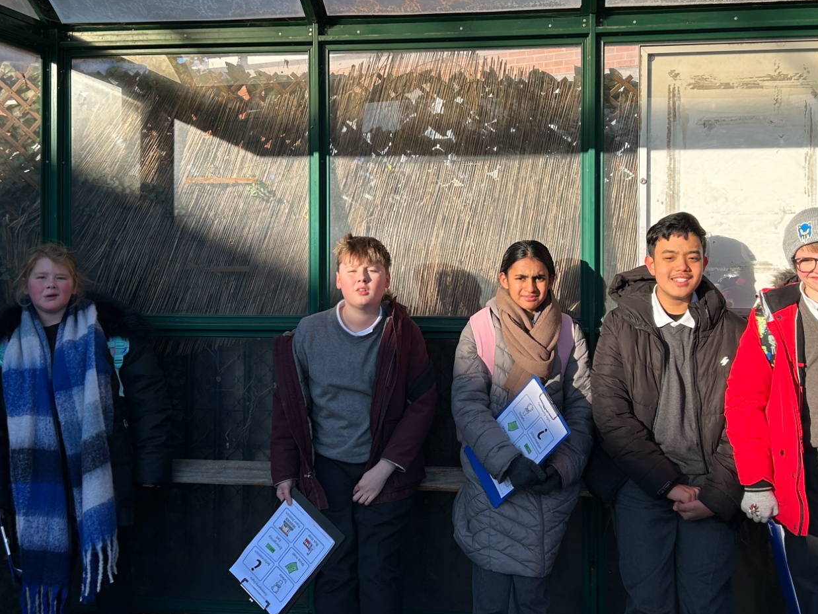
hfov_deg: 44.7
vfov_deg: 34.2
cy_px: 246
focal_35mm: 42
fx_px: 993
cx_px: 470
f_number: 1.5
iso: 50
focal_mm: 5.7
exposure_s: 1/2045
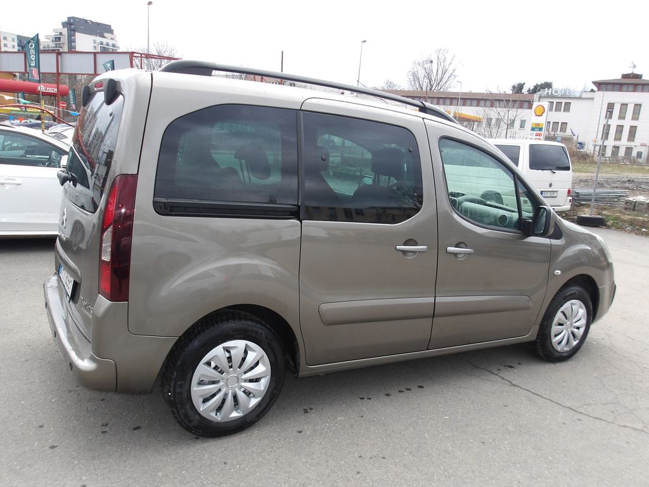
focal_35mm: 27
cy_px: 244
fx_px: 506
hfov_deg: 65.3
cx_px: 324
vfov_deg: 51.4
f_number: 3
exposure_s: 1/264
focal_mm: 4.9
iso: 100
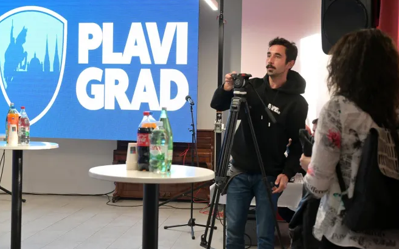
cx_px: 170
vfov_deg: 24.9
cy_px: 117
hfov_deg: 38.8
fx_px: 565
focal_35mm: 52
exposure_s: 1/125
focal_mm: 44
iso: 1250
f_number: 5.6
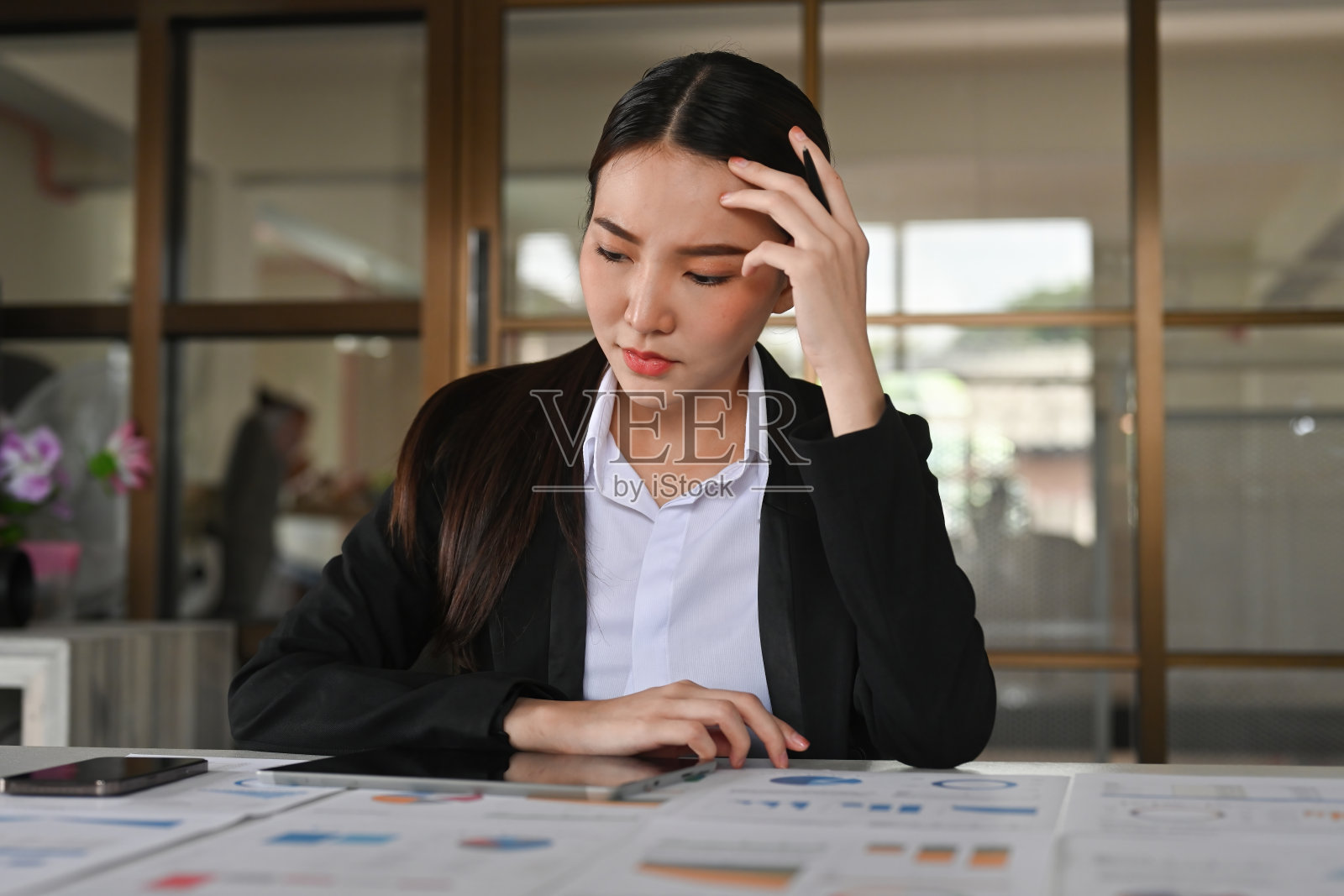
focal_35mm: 50
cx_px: 672
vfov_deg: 27.0
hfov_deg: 39.6
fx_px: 1867
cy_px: 448
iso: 320
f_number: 2.8
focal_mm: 50
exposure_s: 1/200
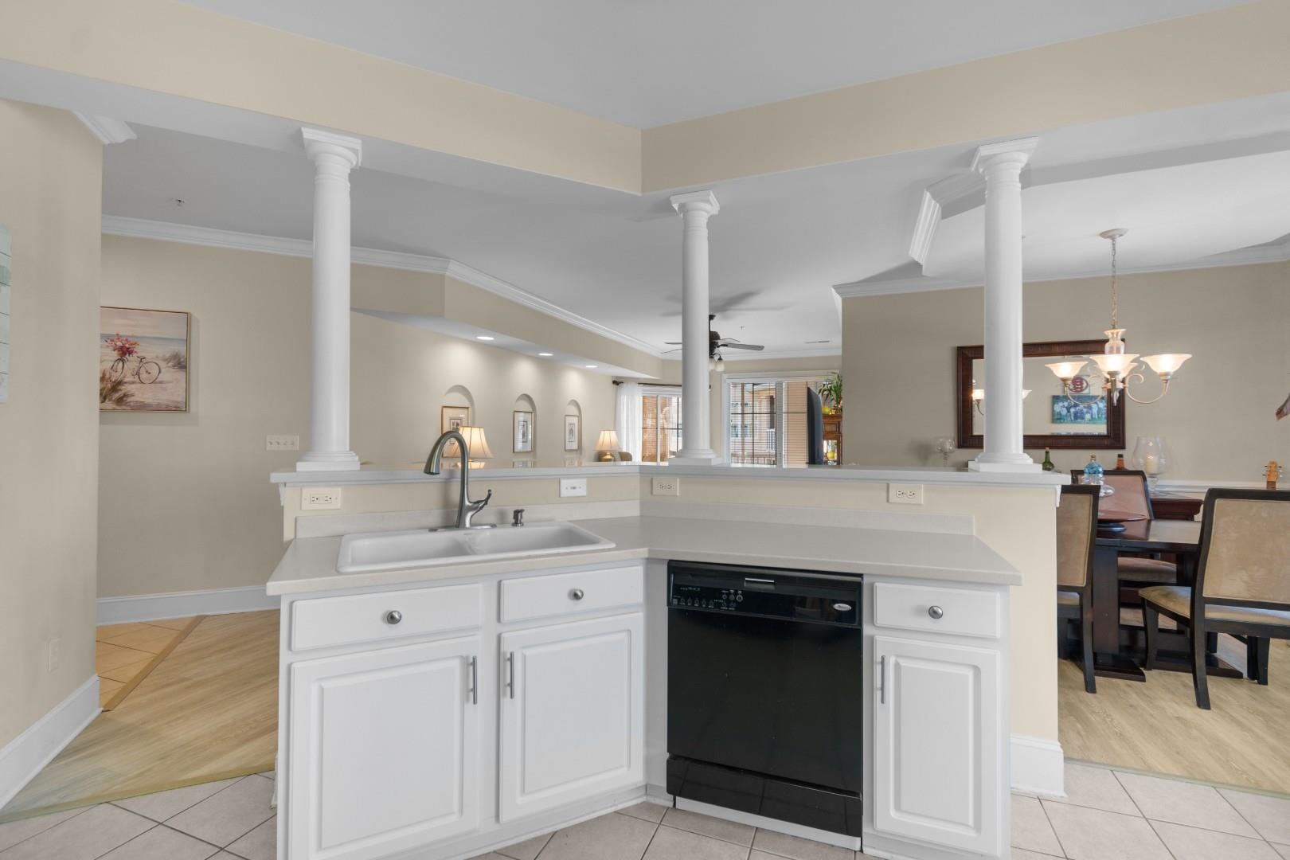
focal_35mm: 15
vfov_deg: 77.3
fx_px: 537
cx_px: 645
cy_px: 430
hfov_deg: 100.4
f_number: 4.5
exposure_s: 1/25
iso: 100
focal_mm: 10
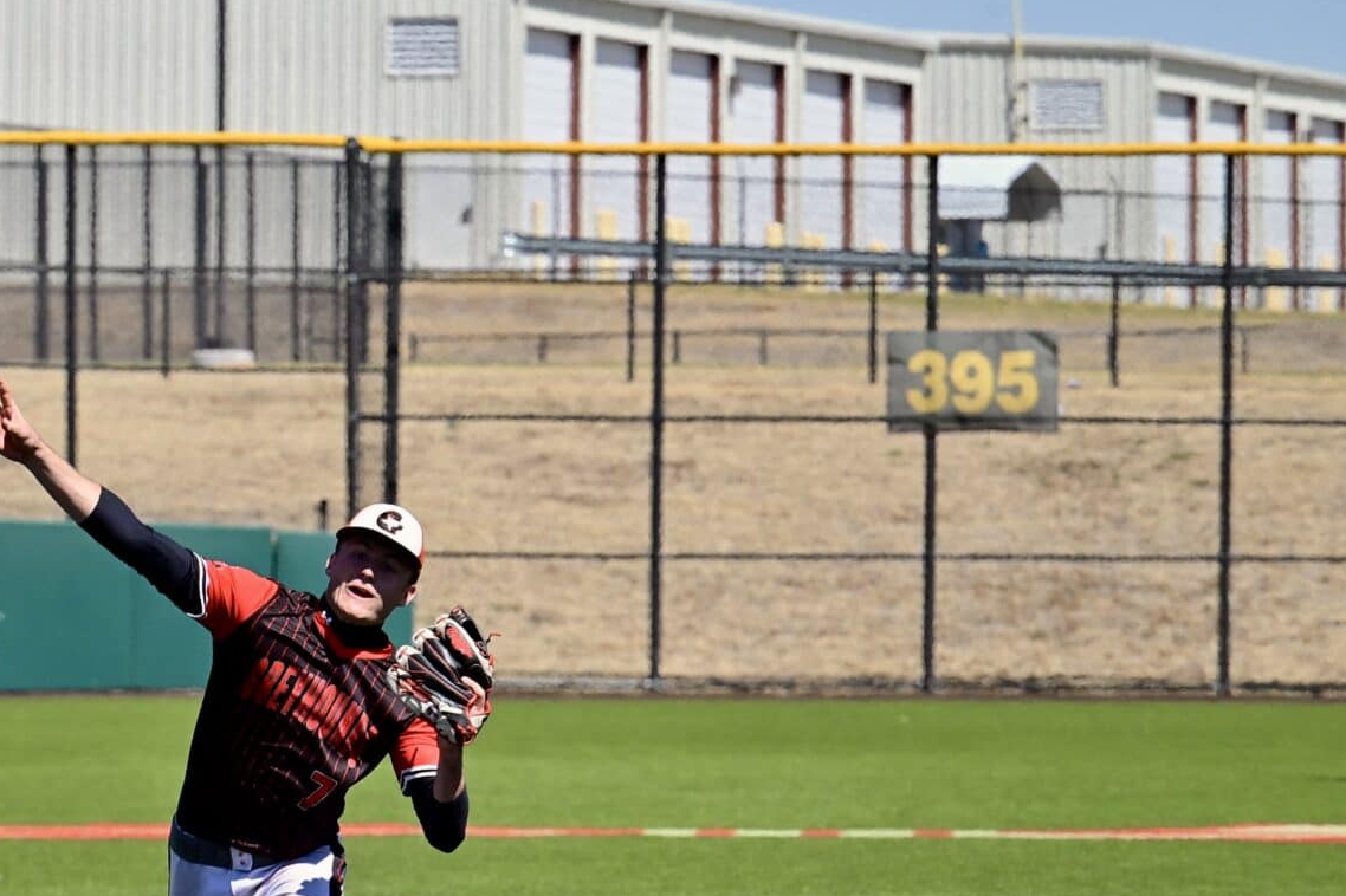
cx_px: 364
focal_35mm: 414
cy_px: 763
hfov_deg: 5.0
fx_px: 15474
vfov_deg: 3.3
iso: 1000
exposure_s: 1/2500
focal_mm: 230
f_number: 9
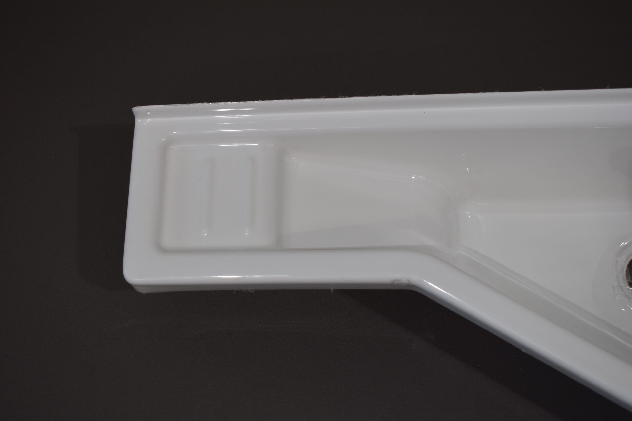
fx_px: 843
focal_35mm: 48
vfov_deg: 28.1
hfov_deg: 41.1
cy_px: 210
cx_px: 316
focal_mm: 32
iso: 200
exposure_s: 1/125
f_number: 5.6
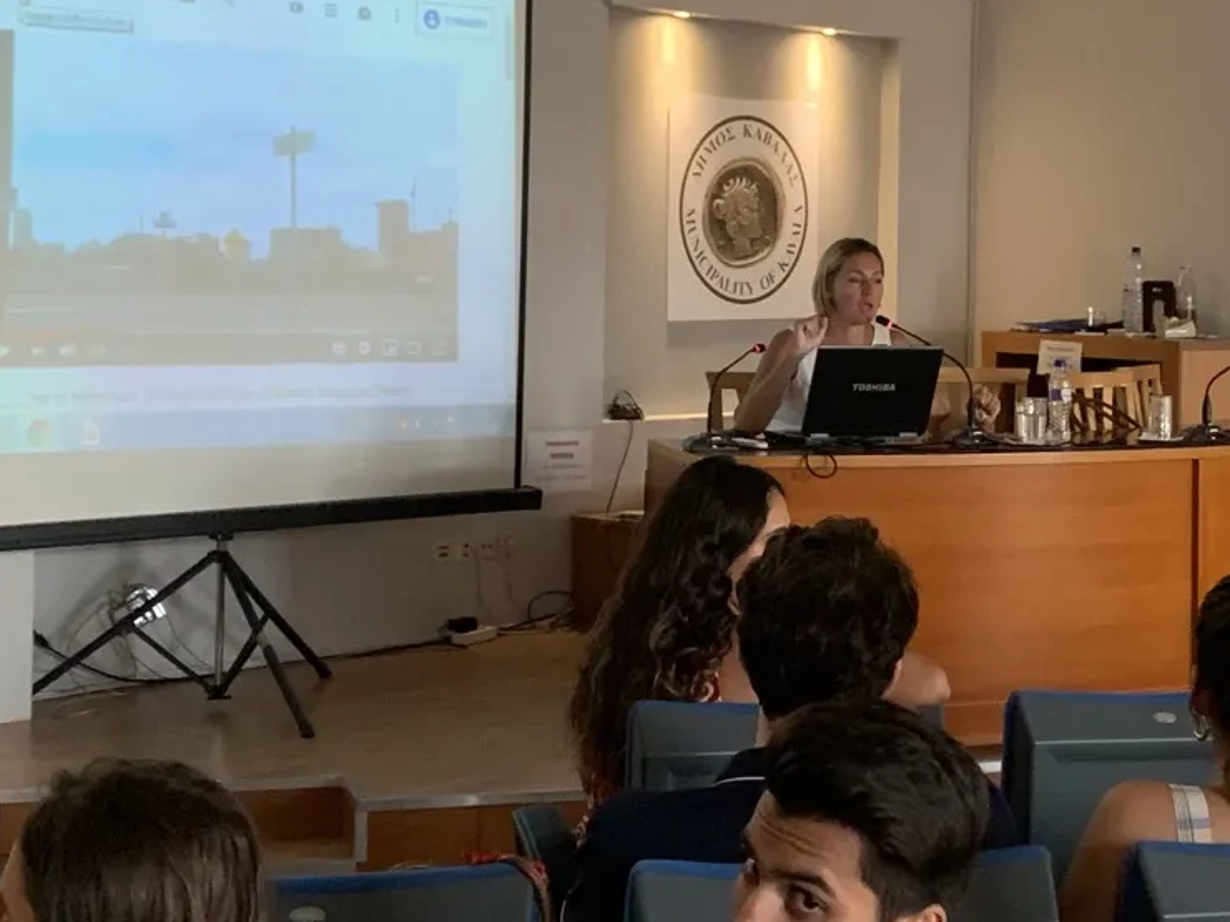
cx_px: 813
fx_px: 2558
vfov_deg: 20.4
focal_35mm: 72
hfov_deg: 26.9
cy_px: 311
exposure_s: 1/60
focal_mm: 4.25
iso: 250
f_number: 1.8
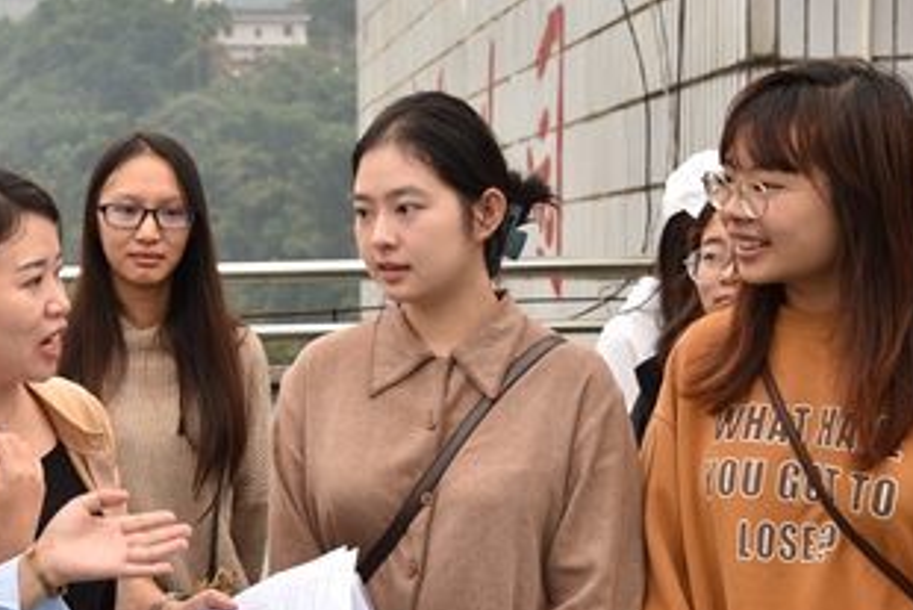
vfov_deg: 14.4
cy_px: 390
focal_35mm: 95
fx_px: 2410
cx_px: 150
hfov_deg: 21.1
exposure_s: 1/125
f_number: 5.6
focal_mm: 46
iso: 250
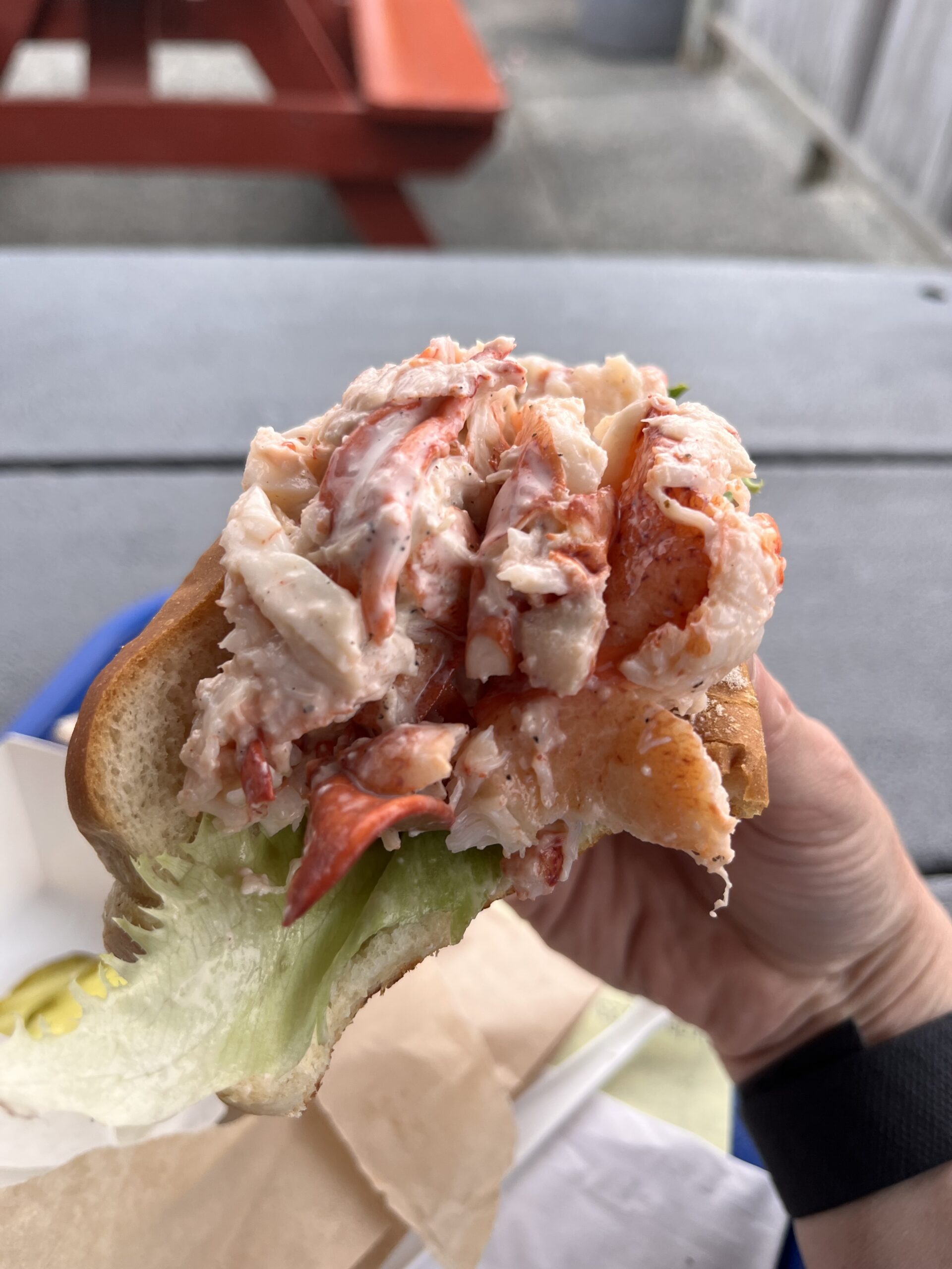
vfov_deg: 67.3
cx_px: 476
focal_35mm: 26
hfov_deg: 53.1
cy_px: 634
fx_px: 953
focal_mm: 5.1
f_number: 1.6
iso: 40
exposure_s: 1/189
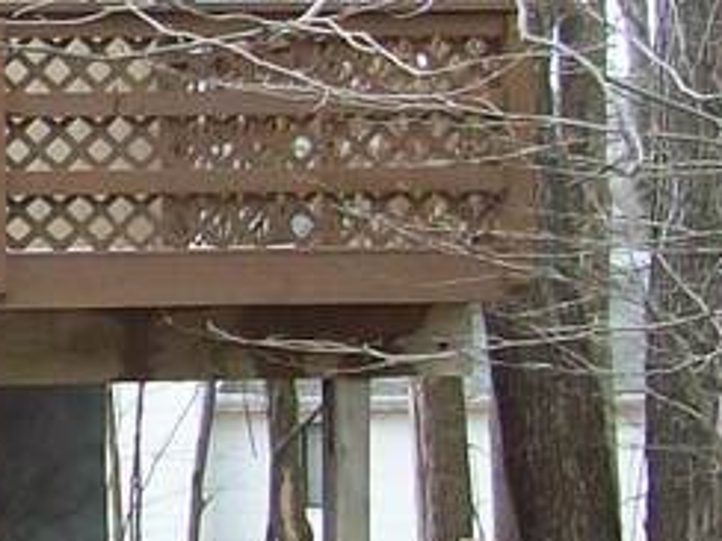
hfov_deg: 9.5
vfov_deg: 7.9
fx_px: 3942
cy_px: 231
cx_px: -894
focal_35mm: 189
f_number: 2.7
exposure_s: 1/170
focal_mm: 6
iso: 80
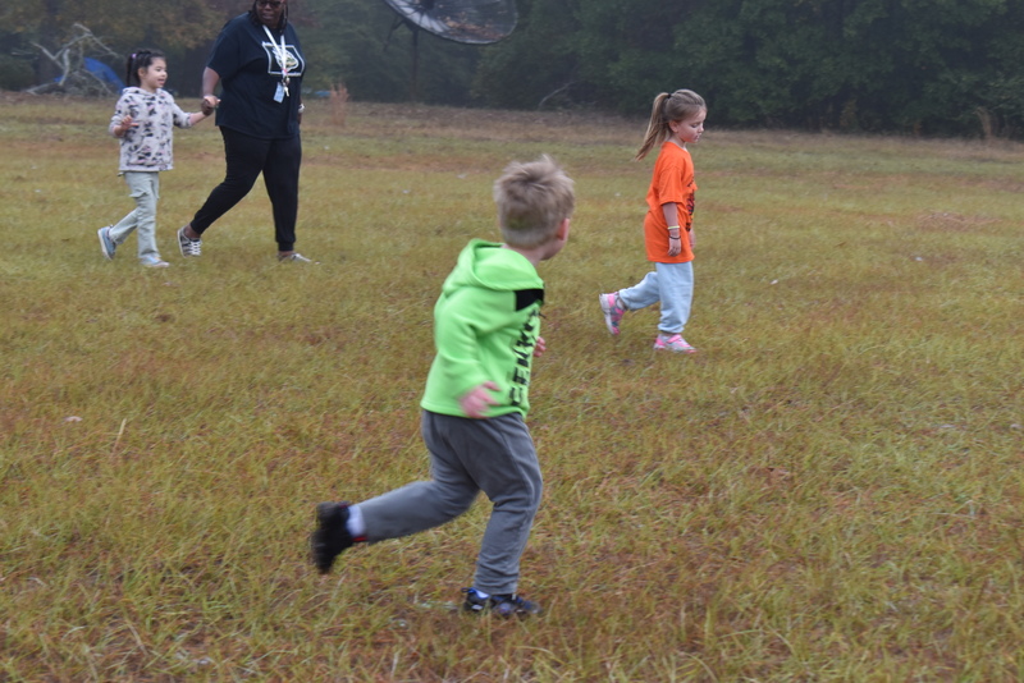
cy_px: 342
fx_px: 2347
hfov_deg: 24.6
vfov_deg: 16.6
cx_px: 512
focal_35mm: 82
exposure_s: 1/100
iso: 400
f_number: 7.1
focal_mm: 55
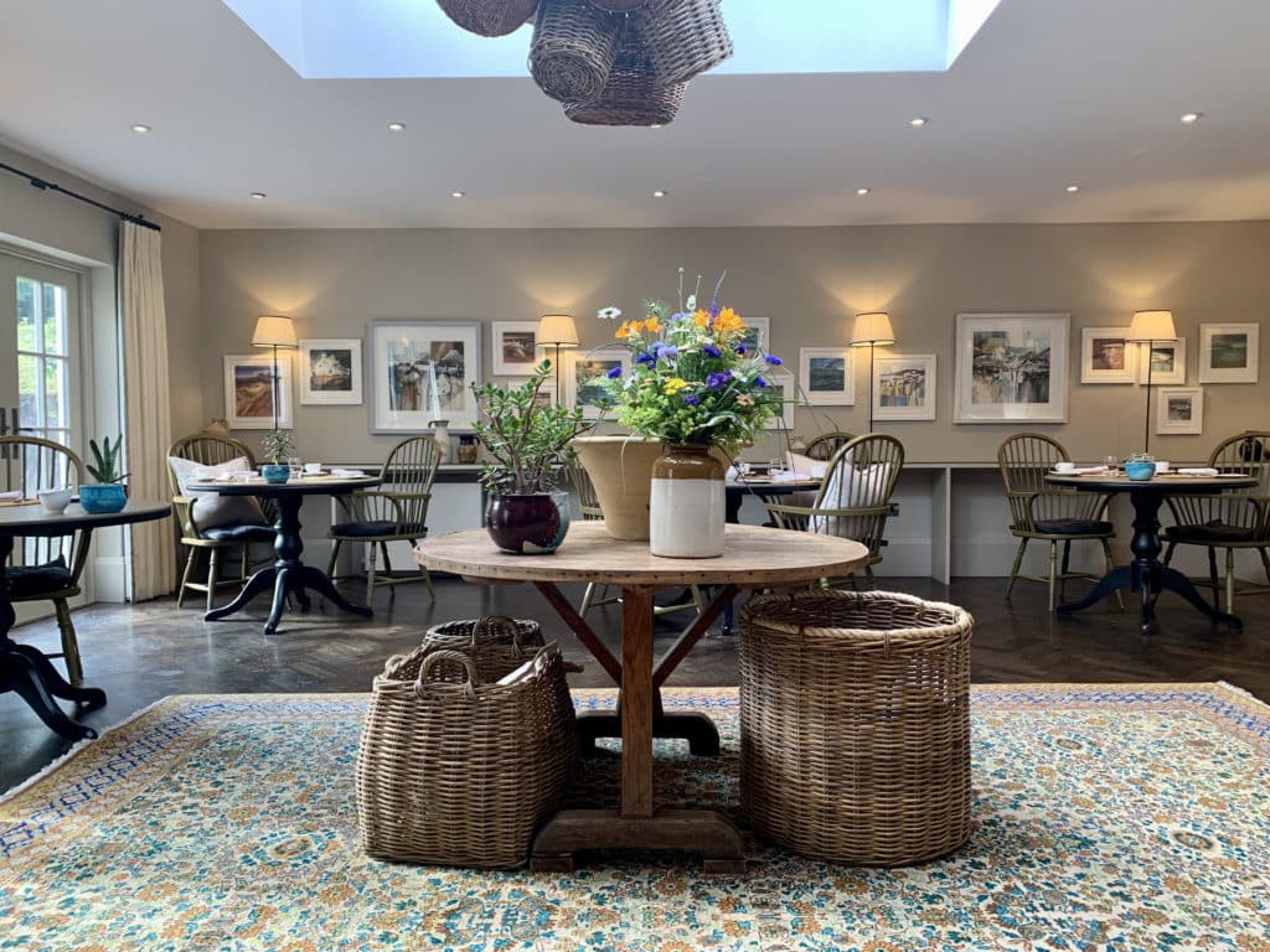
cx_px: 635
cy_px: 476
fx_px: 954
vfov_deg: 53.1
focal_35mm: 26
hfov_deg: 67.3
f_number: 1.8
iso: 80
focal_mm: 4.25
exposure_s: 1/100
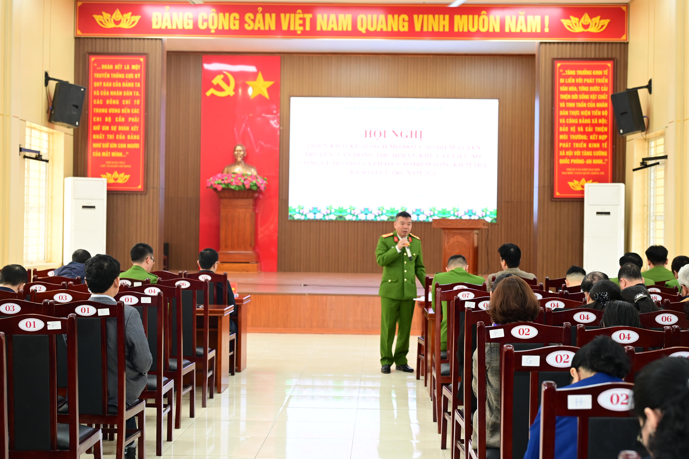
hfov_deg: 41.1
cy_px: 230
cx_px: 344
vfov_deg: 28.1
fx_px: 918
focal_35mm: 48
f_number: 4
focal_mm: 48
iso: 1250
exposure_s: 1/160
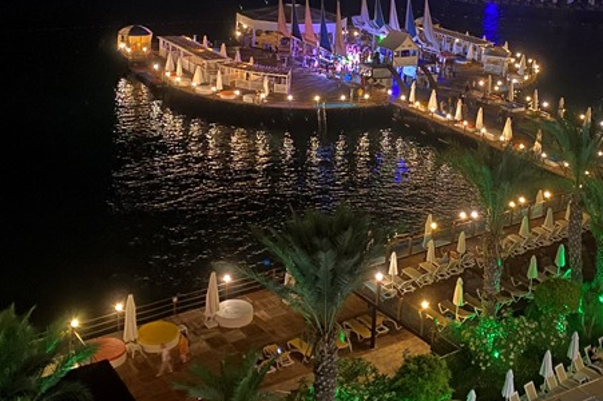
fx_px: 803
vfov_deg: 27.6
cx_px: 389
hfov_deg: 40.8
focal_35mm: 48
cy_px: 99
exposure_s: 1/8
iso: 800
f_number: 1.8
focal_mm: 4.25
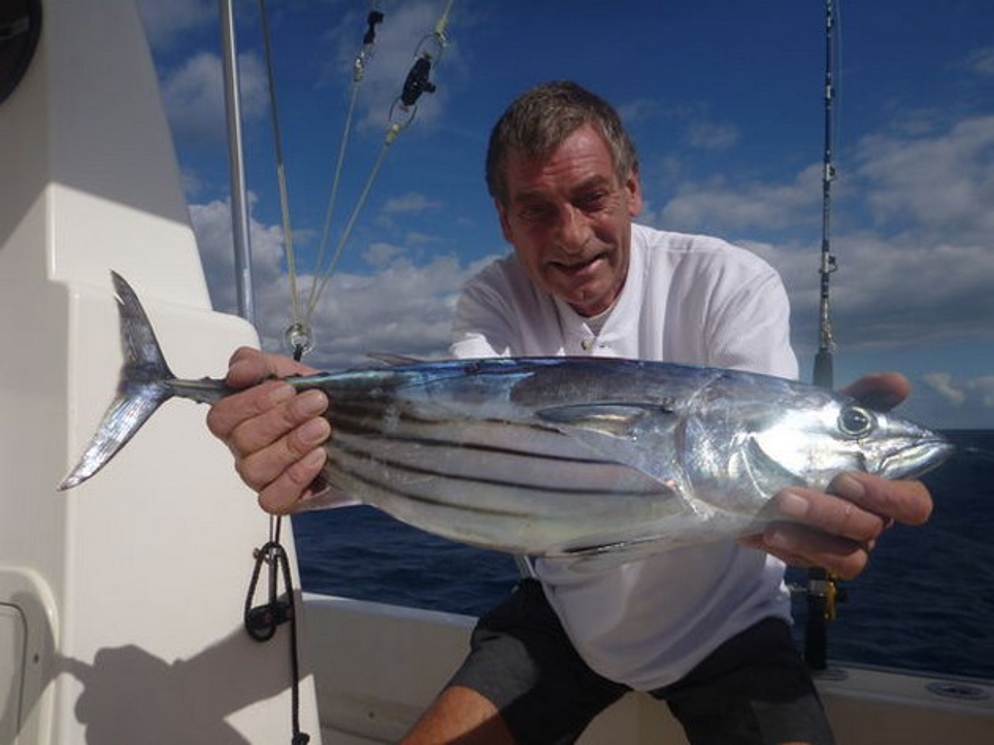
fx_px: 804
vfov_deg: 49.7
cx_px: 497
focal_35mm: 28
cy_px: 372
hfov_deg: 63.5
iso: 100
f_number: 10
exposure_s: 1/400
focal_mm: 4.9
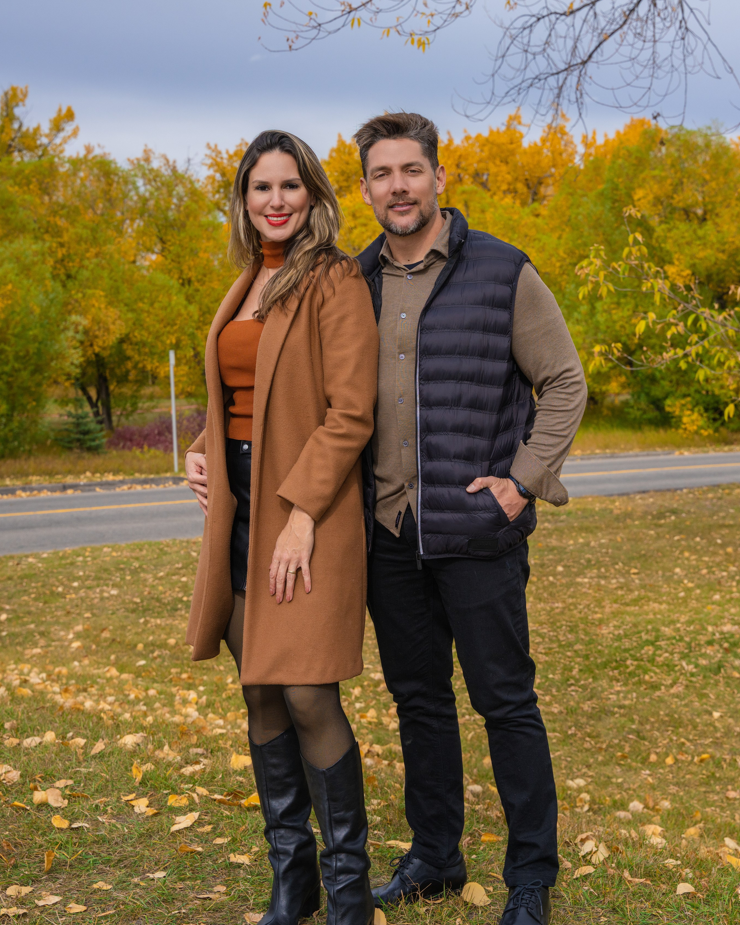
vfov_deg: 37.5
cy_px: 423
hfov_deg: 30.4
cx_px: 369
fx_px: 1360
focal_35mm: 50
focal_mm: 43.6
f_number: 5.6
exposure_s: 1/1250
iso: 320
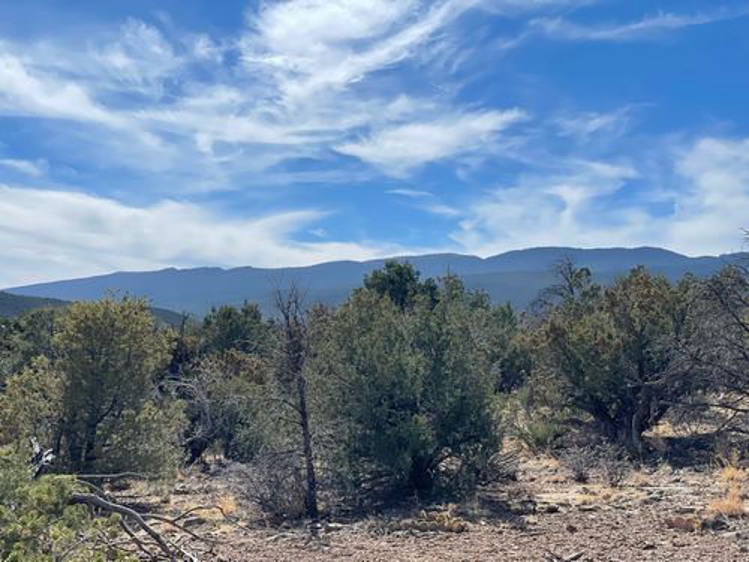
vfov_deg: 28.0
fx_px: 1125
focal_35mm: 52
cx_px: 374
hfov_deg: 36.8
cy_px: 281
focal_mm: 6
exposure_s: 1/4348
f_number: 2
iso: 25
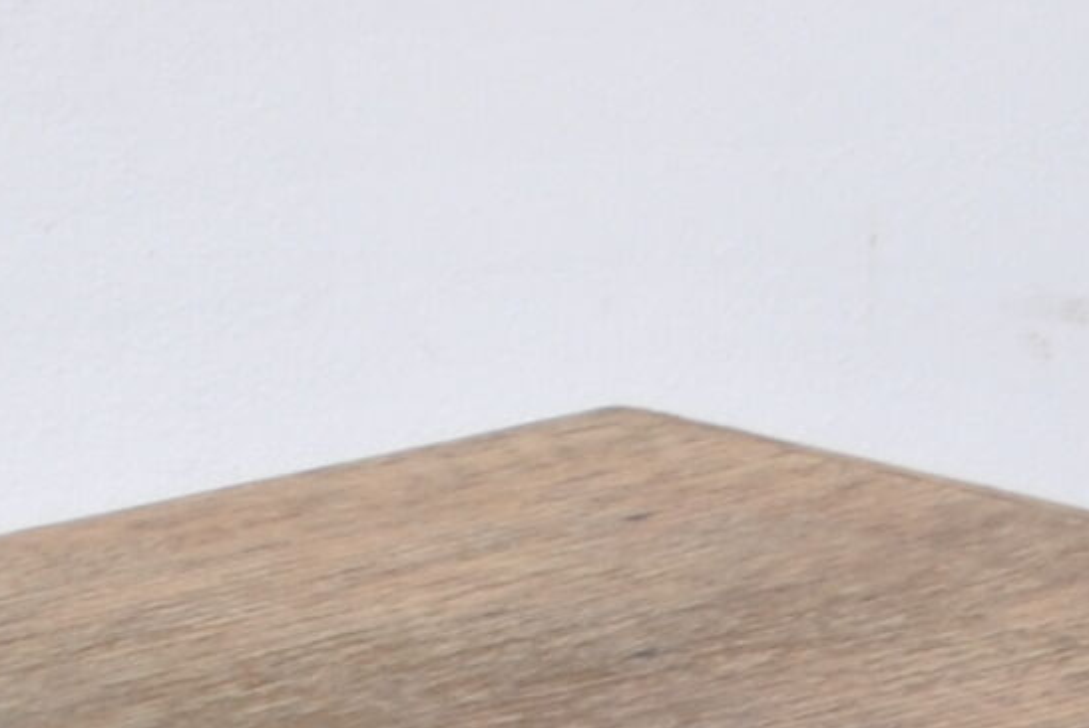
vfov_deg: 3.9
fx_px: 10296
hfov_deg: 6.1
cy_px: 2208
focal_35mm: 340
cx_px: 679
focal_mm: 32
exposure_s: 1/60
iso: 200
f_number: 4.8
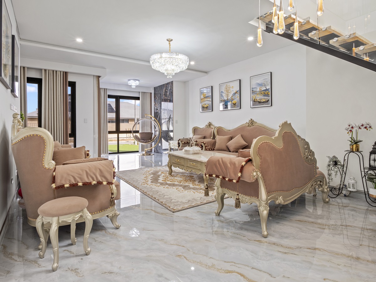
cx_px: 188
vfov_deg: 71.6
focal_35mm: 18
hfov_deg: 87.8
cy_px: 141
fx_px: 196
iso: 200
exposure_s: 1/3
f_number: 11
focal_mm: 9
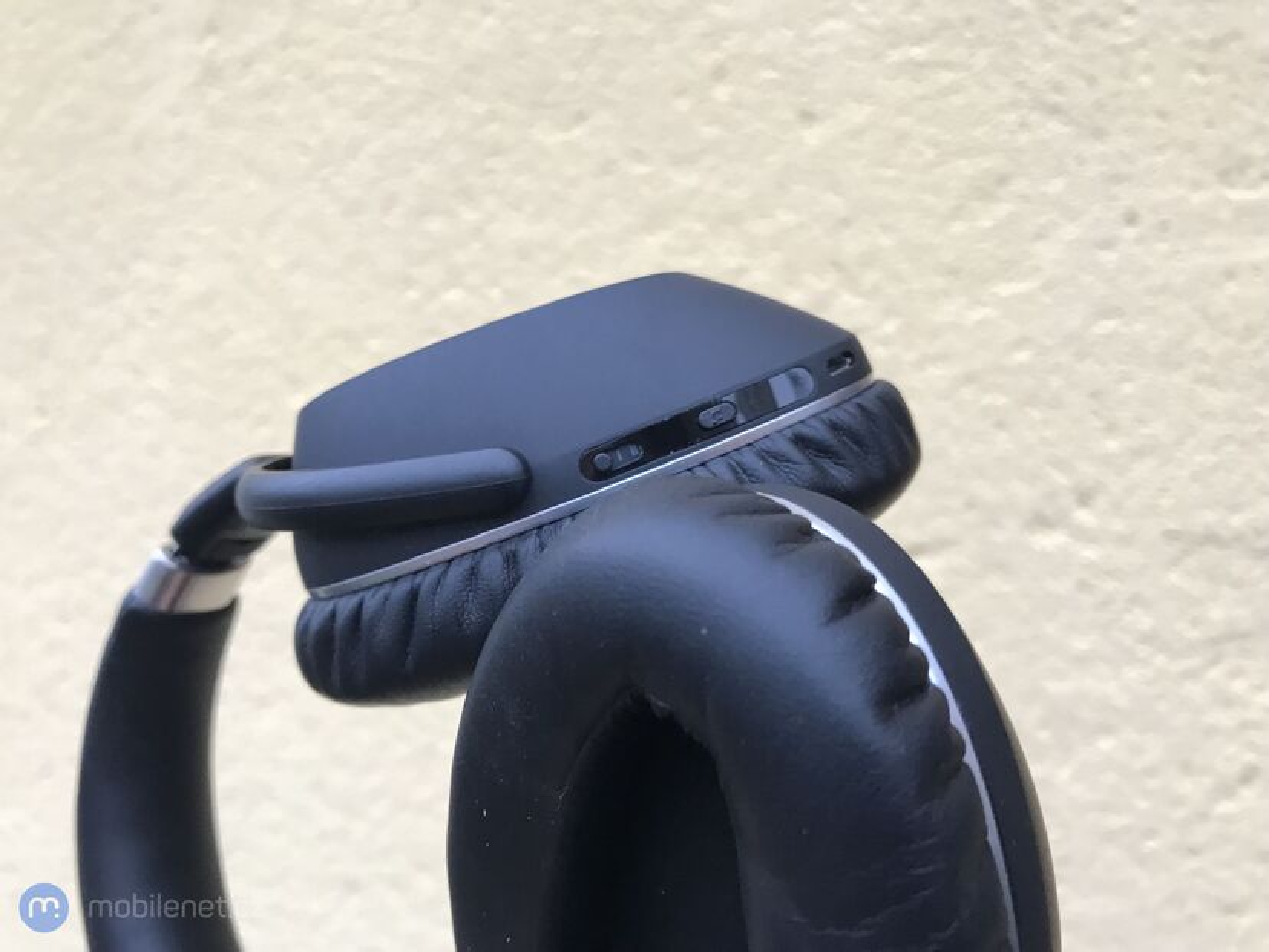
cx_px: 634
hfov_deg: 63.4
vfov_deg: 49.7
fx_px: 1026
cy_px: 476
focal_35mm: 28
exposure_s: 1/25
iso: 40
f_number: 1.8
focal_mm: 3.99
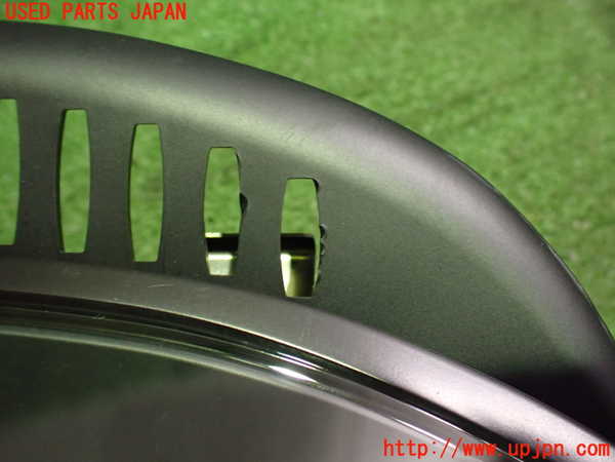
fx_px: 533
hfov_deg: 60.0
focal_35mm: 30
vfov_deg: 46.8
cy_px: 231
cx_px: 308
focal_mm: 5.4
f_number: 2.3
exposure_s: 1/30
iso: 1000
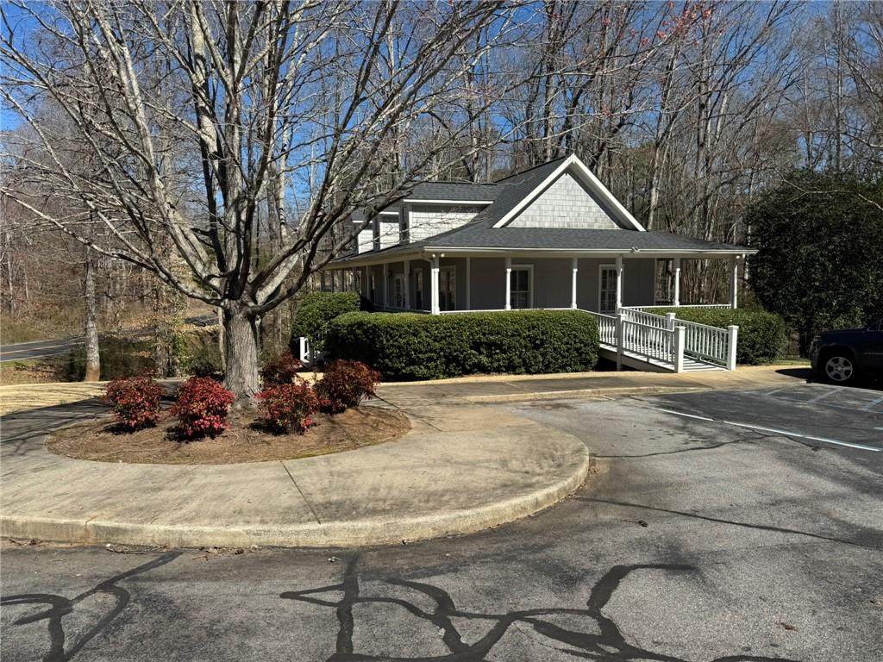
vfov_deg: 56.8
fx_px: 612
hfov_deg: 71.6
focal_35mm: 24
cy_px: 331
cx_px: 442
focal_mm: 6.76
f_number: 1.78
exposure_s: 1/4310
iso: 80
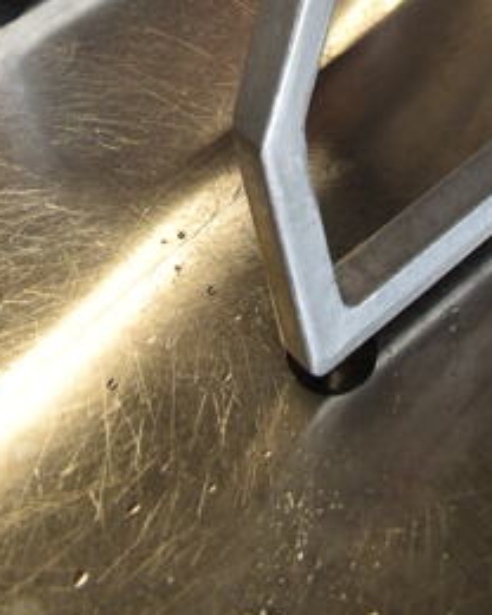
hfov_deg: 17.2
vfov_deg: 18.4
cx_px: 367
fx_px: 1620
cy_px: -380
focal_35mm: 89
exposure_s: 1/30
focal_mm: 18
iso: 160
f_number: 3.5
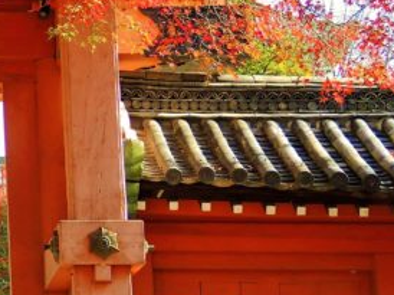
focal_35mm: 131
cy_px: -60
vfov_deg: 11.1
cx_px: -237
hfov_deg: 13.9
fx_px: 1490
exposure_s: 1/400
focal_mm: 7.6
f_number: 2.2
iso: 80
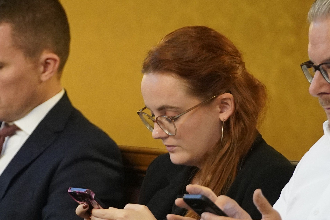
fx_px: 5005
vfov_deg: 2.5
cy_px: 139
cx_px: 108
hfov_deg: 3.8
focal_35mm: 546
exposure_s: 1/250
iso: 4000
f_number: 2.8
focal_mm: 176
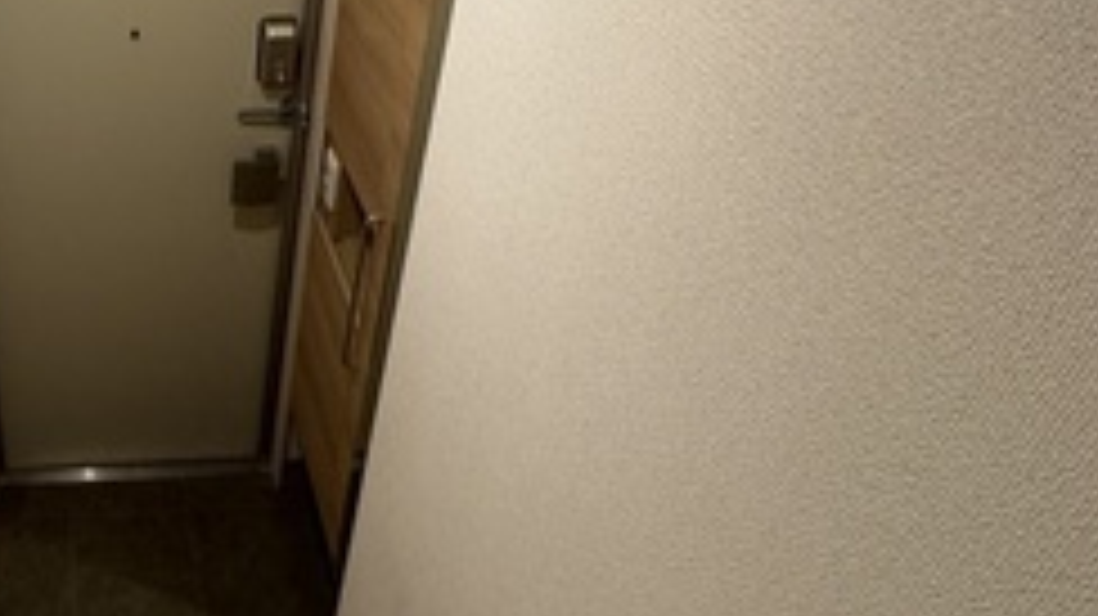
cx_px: 117
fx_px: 1019
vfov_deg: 33.0
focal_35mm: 35
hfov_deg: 50.5
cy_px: 157
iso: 250
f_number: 2.2
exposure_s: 1/99
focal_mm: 2.22
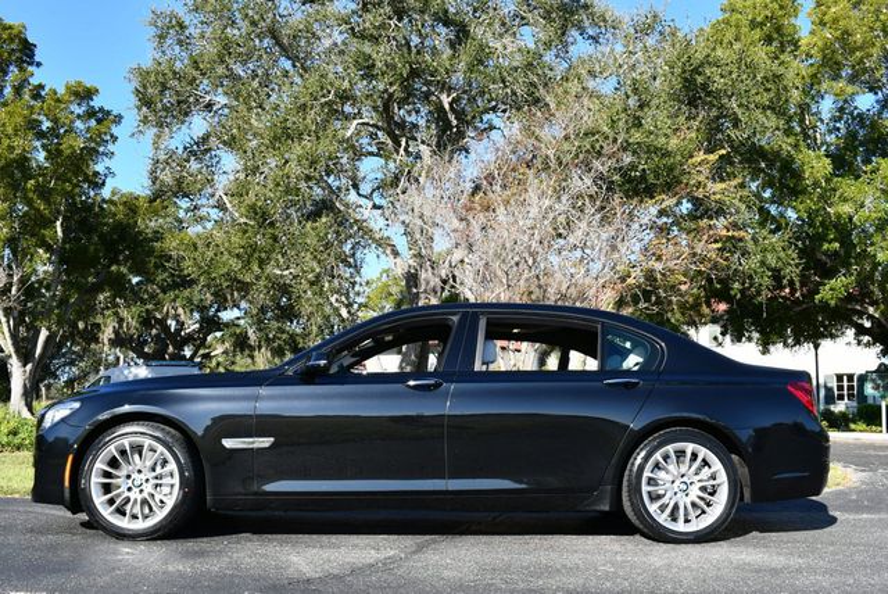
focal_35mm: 36
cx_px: 444
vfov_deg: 36.9
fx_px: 889
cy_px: 297
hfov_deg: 53.1
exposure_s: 1/250
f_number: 8
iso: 160
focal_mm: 18
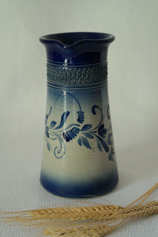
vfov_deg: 26.3
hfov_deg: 17.7
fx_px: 507
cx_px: 79
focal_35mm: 77
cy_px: 118
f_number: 5.6
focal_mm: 50
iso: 800
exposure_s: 1/30
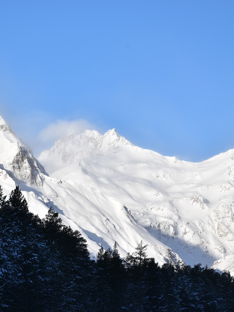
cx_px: 75
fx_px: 1765
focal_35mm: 196
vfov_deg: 10.1
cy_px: 157
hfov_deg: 7.6
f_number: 9
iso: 100
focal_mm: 90
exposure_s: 1/320
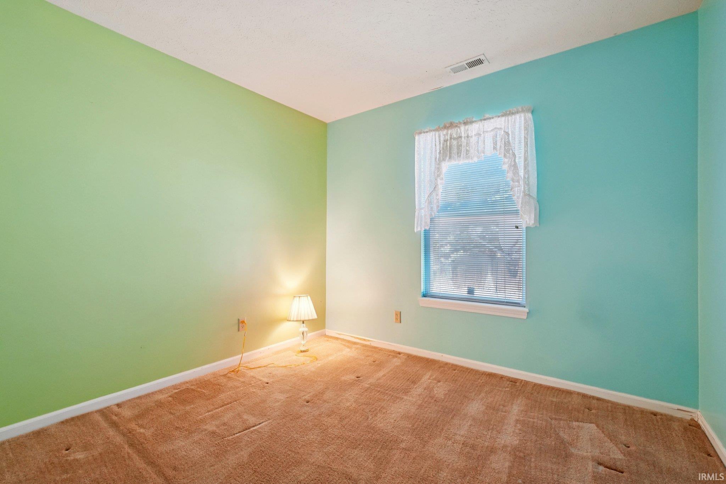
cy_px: 242
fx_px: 323
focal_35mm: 16
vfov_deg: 73.7
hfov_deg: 96.7
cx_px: 363
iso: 1250
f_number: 8
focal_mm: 16
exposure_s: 1/30
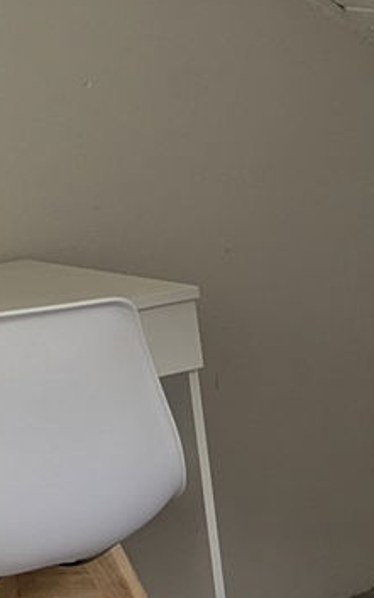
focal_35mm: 120
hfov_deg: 8.8
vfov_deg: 17.3
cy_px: 441
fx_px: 1955
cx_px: 1142
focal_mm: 5.43
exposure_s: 1/50
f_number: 1.89
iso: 39
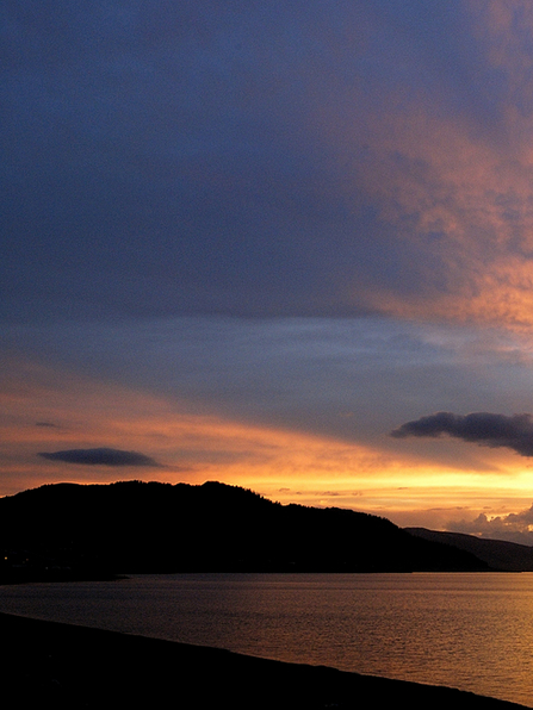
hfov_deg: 28.6
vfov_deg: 39.7
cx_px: 520
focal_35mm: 48
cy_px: 354
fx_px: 985
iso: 250
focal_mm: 22
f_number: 18
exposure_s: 1/10
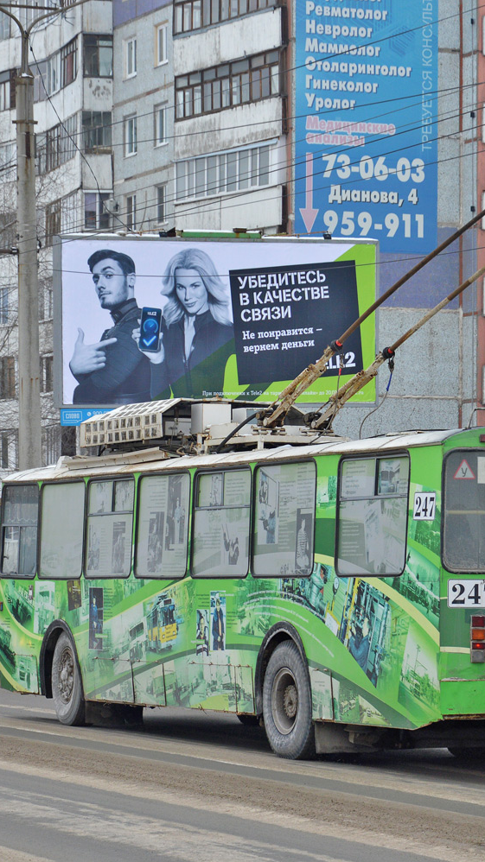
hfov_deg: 8.8
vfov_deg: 15.7
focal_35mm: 137
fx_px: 3134
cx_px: 376
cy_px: 431
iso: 200
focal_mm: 58
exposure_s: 1/320
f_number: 6.3
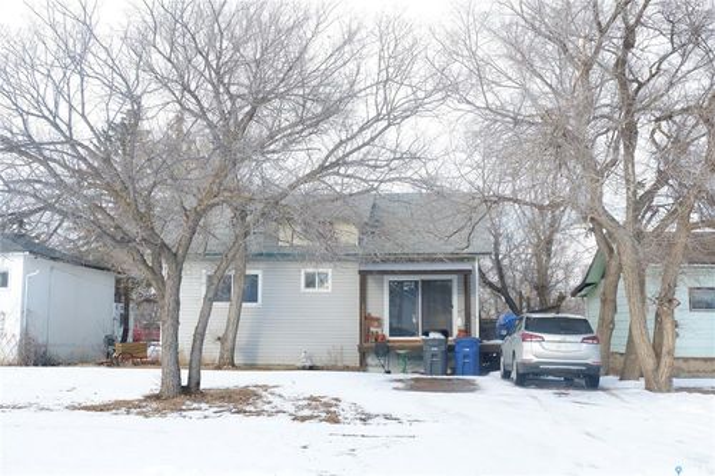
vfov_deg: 34.2
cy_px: 238
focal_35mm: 39
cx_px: 358
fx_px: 774
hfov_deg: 49.6
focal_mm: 26.9
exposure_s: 1/140
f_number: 7.1
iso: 200
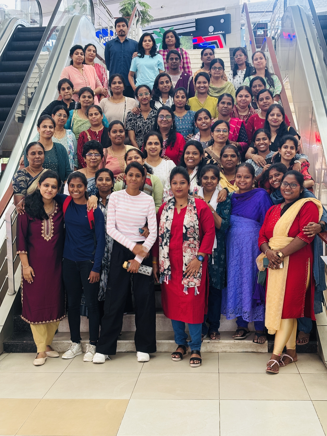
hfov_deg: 28.0
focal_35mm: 52
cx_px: 164
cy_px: 218
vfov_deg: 36.8
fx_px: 655
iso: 160
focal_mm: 5.96
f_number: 1.6
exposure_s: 1/33
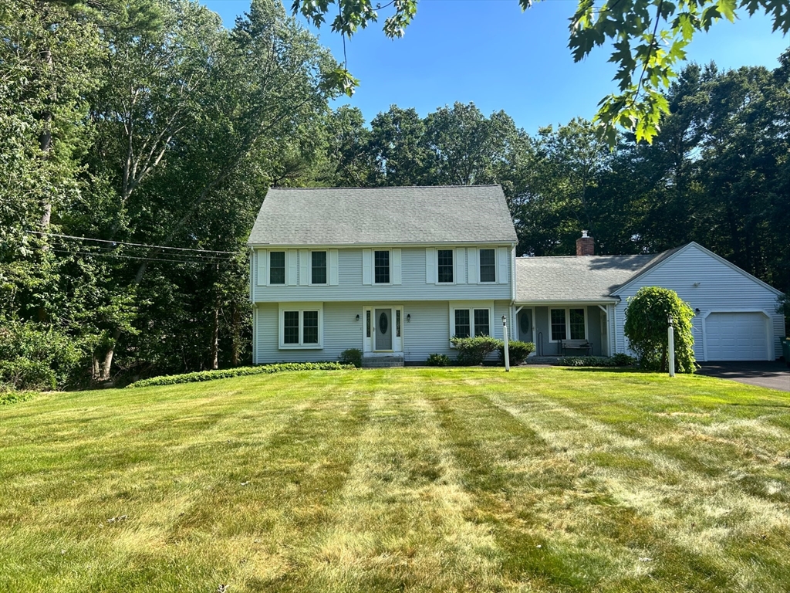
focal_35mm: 26
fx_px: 593
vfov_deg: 53.1
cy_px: 296
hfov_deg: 67.3
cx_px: 395
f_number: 1.5
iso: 50
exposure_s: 1/1511
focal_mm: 5.7
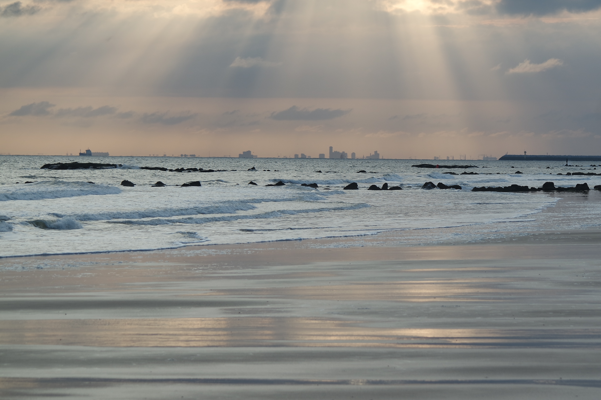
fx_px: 2754
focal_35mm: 165
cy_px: 159
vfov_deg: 8.3
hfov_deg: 12.4
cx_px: 378
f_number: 5
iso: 100
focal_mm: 82
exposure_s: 1/320
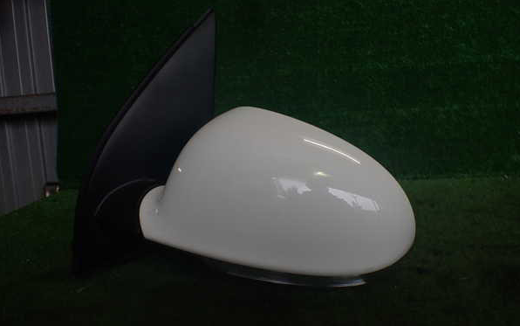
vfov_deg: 39.5
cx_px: 260
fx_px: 454
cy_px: 154
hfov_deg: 59.6
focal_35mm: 32
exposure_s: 1/160
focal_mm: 5.4
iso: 100
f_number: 2.3
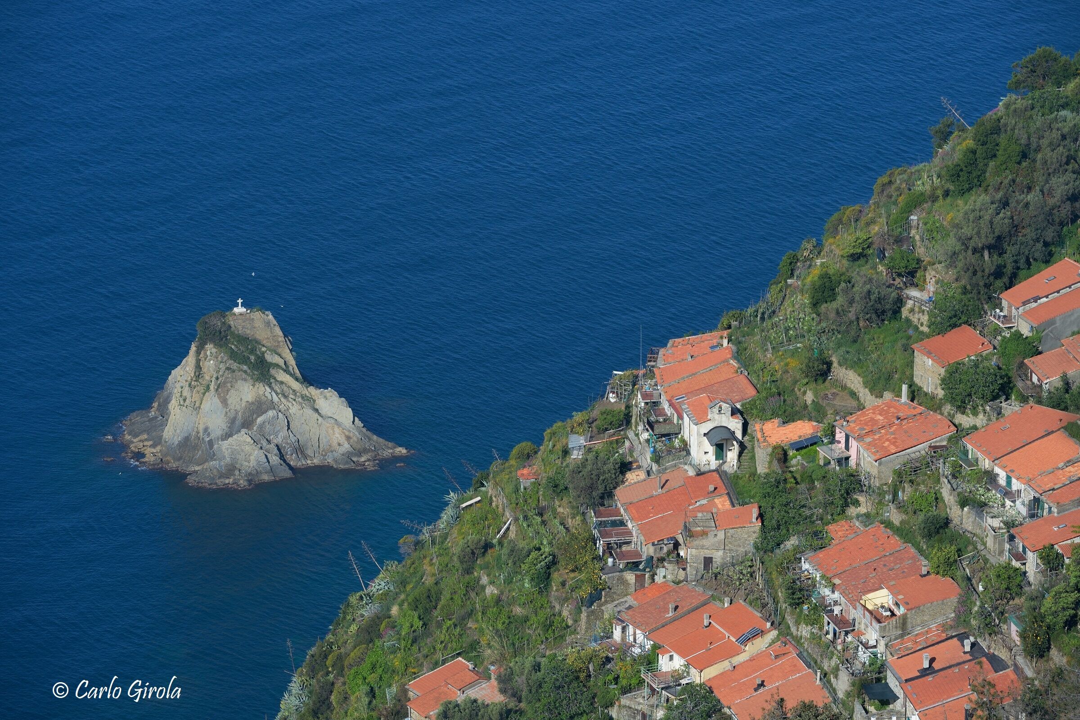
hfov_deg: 11.4
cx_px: 540
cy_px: 360
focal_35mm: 180
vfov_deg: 7.6
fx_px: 5399
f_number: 7.1
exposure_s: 1/800
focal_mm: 180
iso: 200
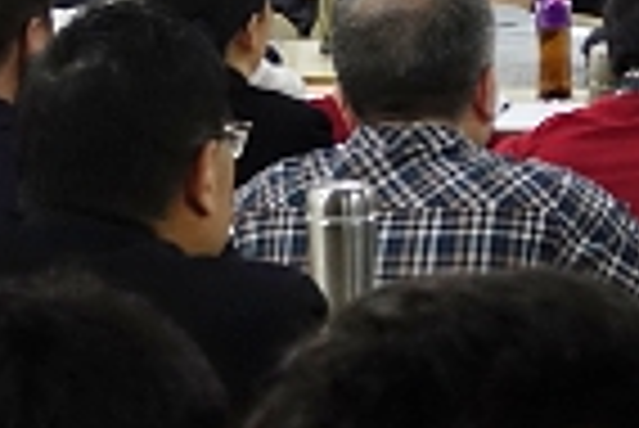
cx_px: 1278
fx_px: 4033
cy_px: -219
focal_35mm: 227
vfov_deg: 6.0
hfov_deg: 8.6
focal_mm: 16.92
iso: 640
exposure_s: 1/50
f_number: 3.2
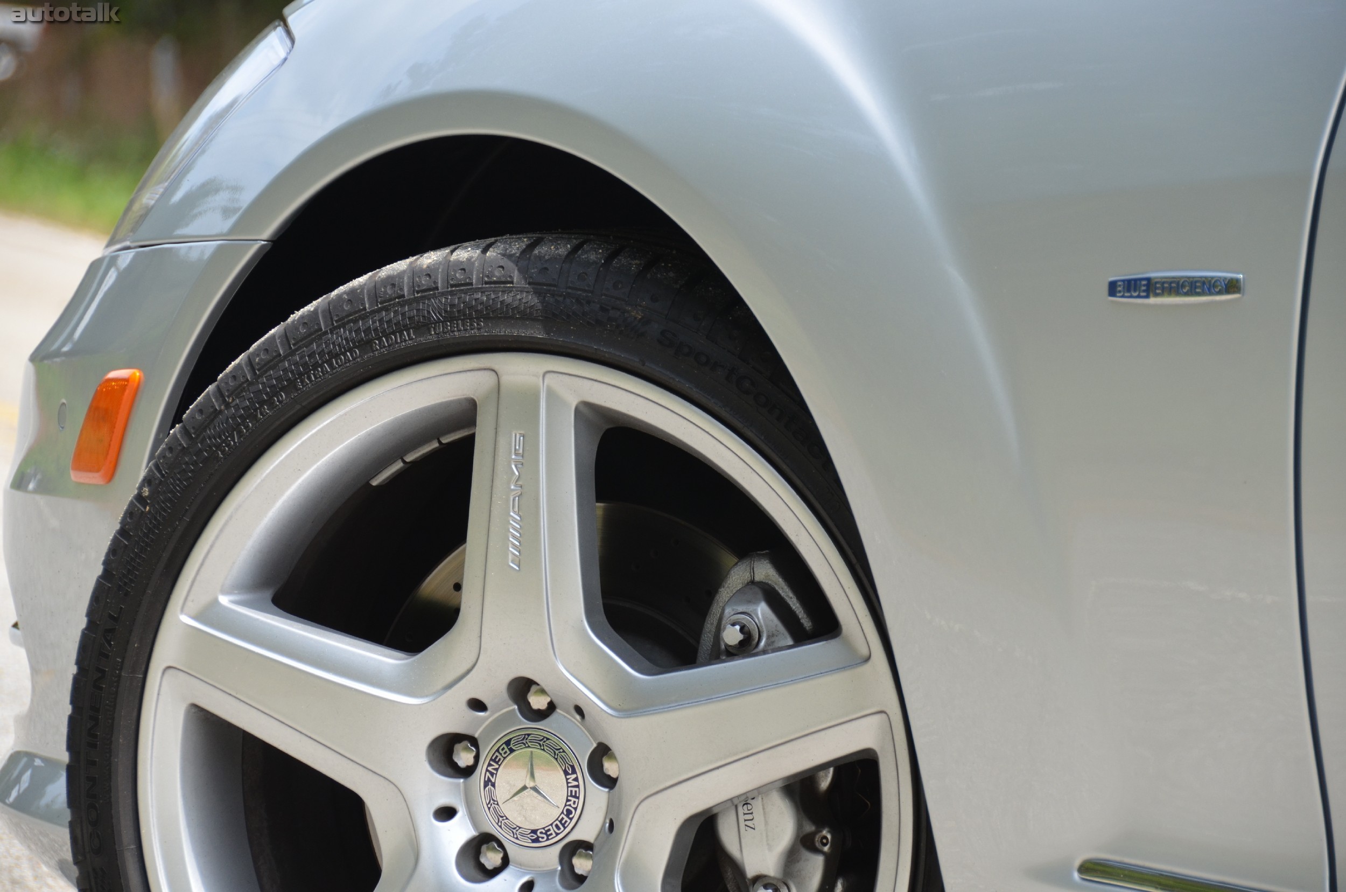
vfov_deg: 8.1
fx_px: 6269
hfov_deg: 12.3
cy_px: 446
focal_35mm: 168
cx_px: 673
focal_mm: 112
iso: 450
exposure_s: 1/1000
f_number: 5.3
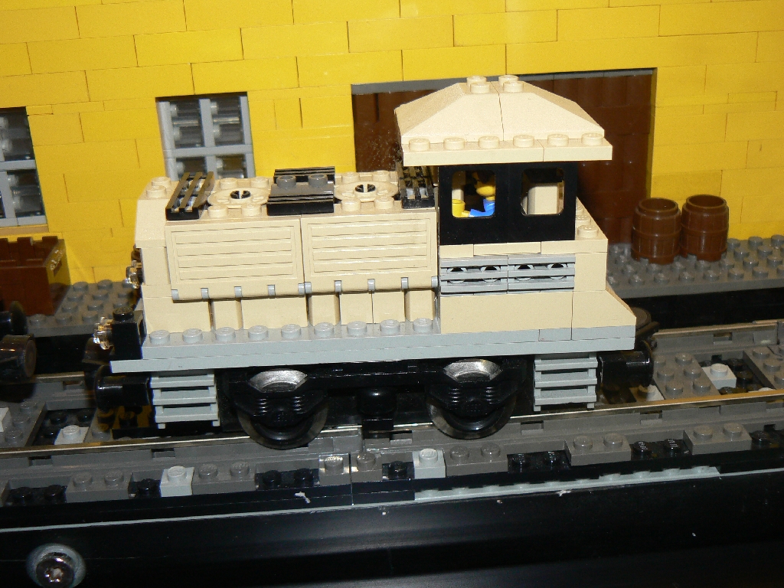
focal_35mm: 46
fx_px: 1042
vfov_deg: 31.5
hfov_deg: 41.2
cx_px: 392
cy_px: 294
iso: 100
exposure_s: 1/30
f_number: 2.8
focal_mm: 7.6
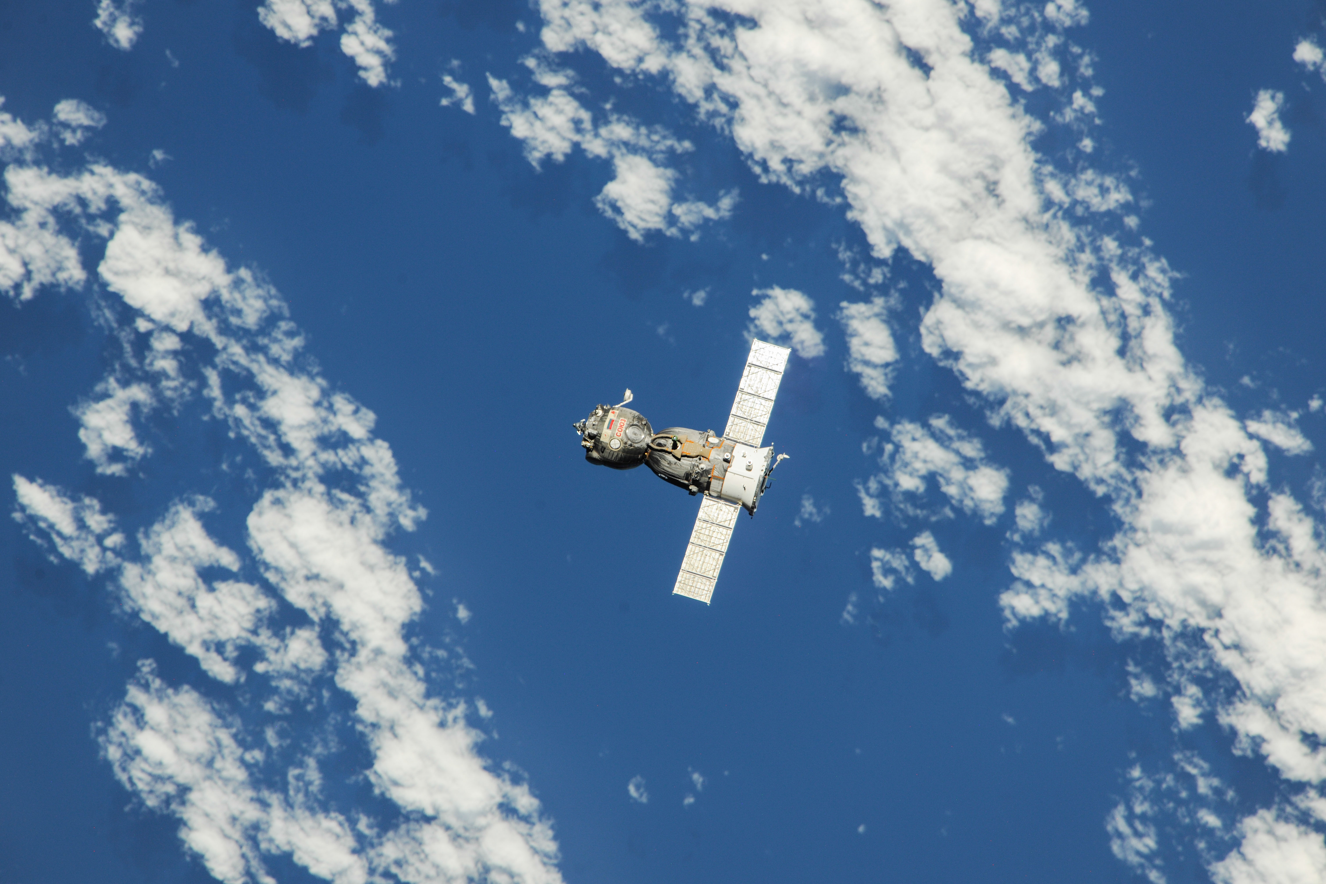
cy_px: 442
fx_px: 36830
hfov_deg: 2.1
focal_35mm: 1000
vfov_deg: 1.4
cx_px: 663
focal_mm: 1000
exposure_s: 1/1000
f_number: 9
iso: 200
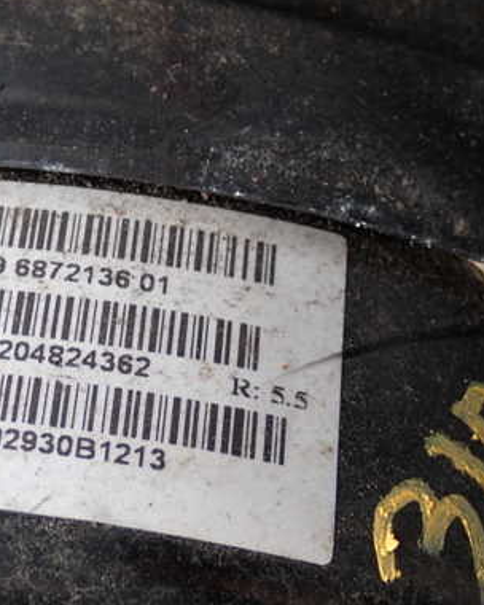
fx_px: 1379
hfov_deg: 19.6
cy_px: 352
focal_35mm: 77
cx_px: 54
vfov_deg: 24.7
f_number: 3.2
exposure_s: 1/100
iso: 200
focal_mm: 9.01
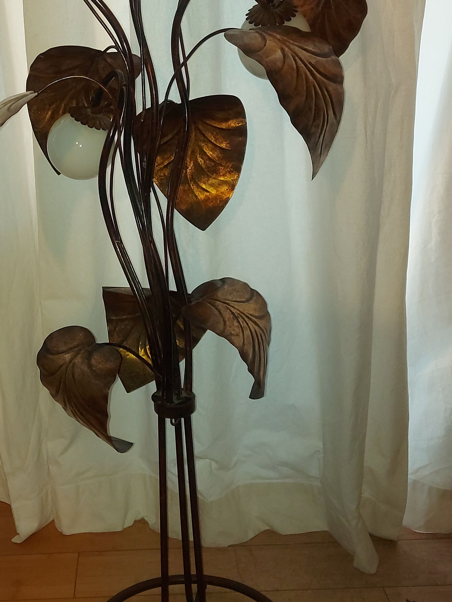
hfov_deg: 31.8
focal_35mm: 45
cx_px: 131
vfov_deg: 42.0
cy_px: 255
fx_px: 783
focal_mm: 5.23
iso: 250
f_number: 1.8
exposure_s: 1/50
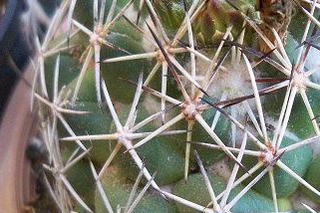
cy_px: 97
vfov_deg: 20.0
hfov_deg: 28.9
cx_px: 263
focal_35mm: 68
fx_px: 604
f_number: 3.1
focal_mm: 6.3
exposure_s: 1/60
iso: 160
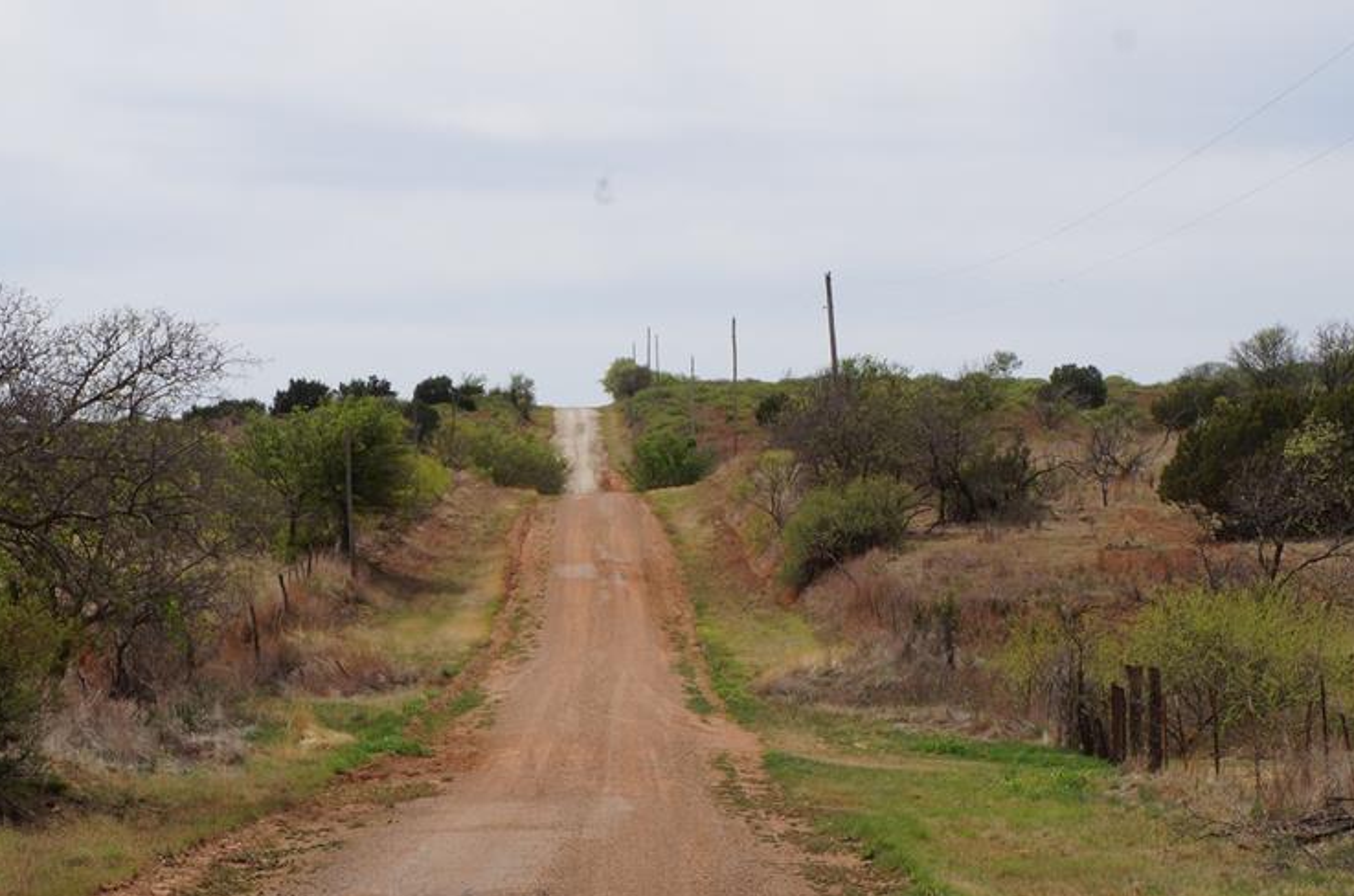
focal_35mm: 115
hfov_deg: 17.9
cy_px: 403
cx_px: 608
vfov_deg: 11.9
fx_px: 4304
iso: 200
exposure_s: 1/400
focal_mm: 55
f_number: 13
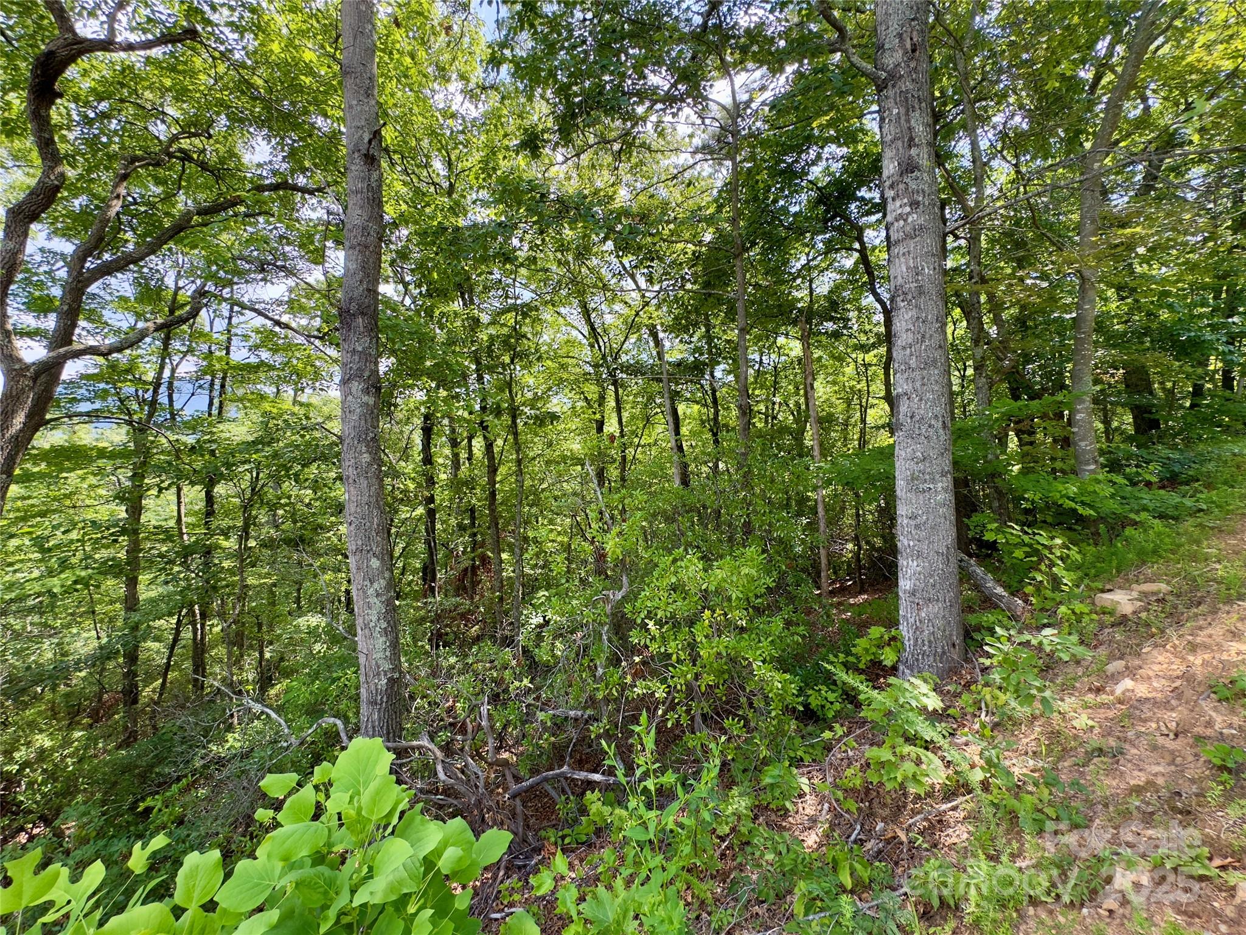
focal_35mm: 14
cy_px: 468
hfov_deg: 102.1
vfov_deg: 85.7
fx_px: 504
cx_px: 623
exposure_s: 1/133
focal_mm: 2.22
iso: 40
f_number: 2.2
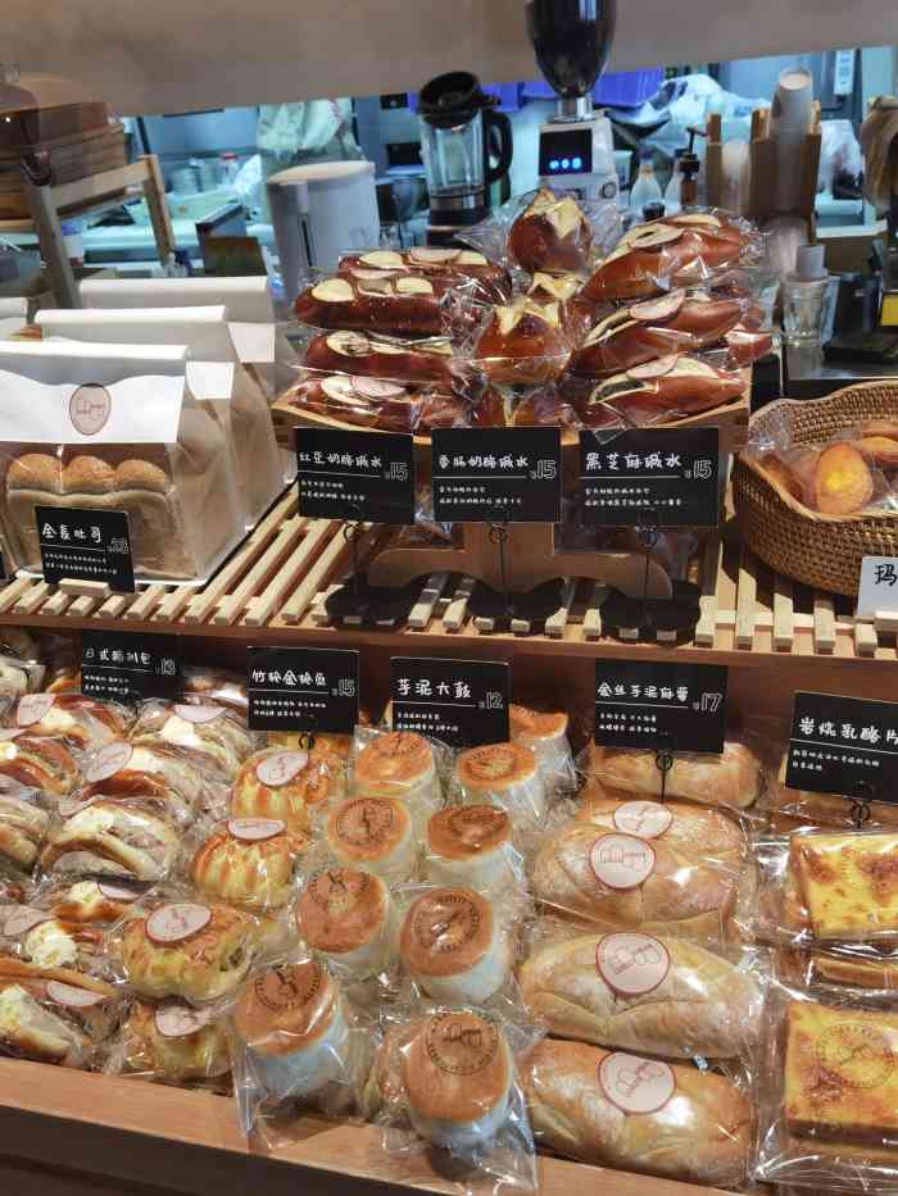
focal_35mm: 29
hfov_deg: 48.2
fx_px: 1003
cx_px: 449
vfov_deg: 61.7
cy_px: 598
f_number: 1.9
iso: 64
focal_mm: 6.71
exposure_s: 1/100
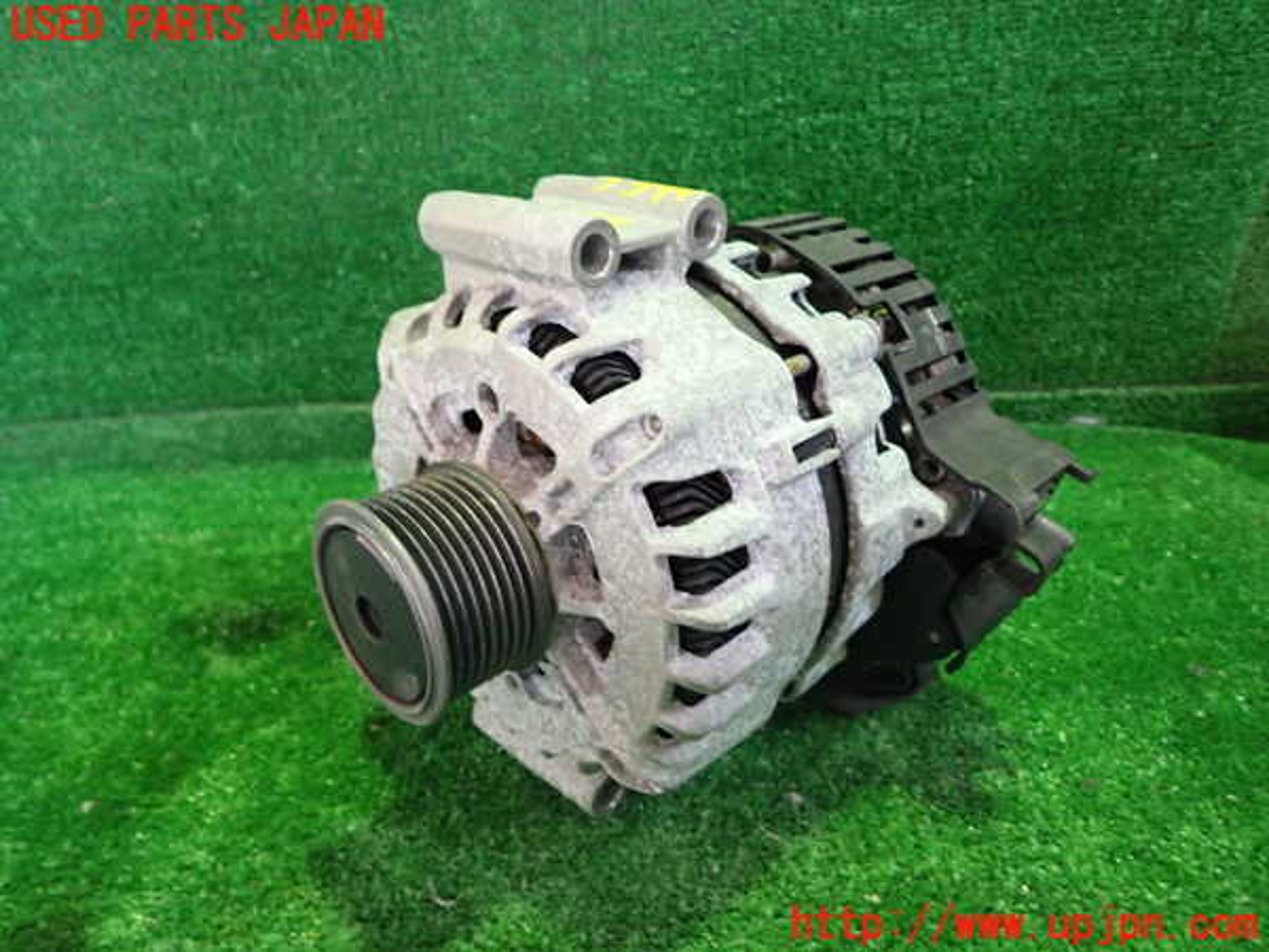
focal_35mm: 25
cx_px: 634
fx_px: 916
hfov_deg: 69.4
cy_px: 476
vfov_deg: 54.9
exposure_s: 1/30
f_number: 2
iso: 500
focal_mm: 4.5
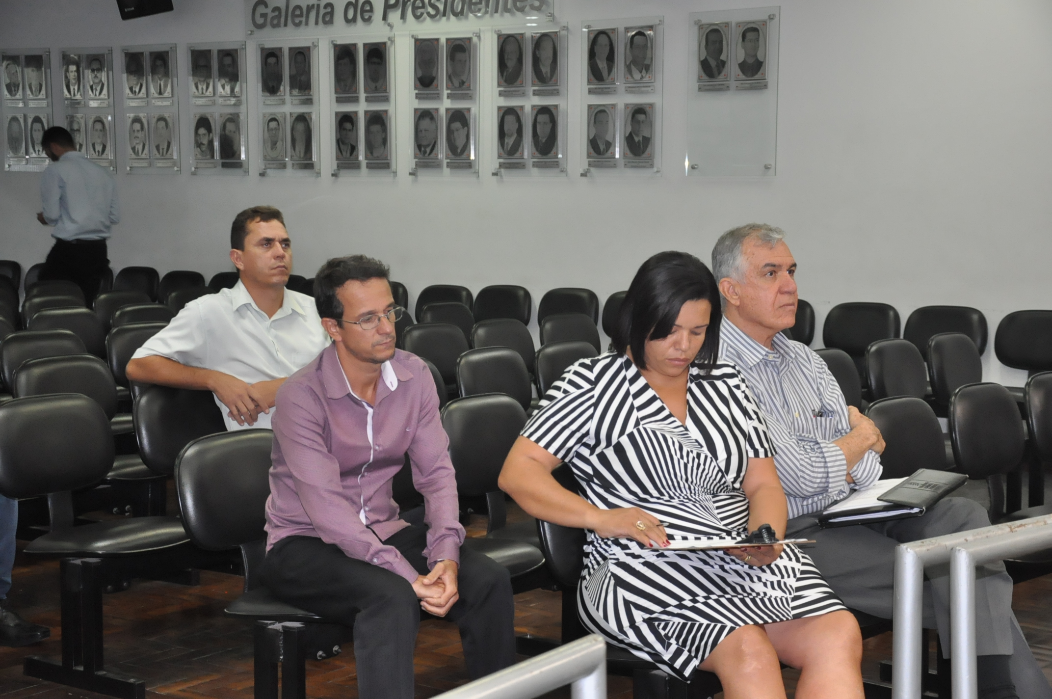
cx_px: 526
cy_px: 350
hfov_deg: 31.9
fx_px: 1839
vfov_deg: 21.5
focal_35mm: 63
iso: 2000
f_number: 4.8
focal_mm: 42
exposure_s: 1/60
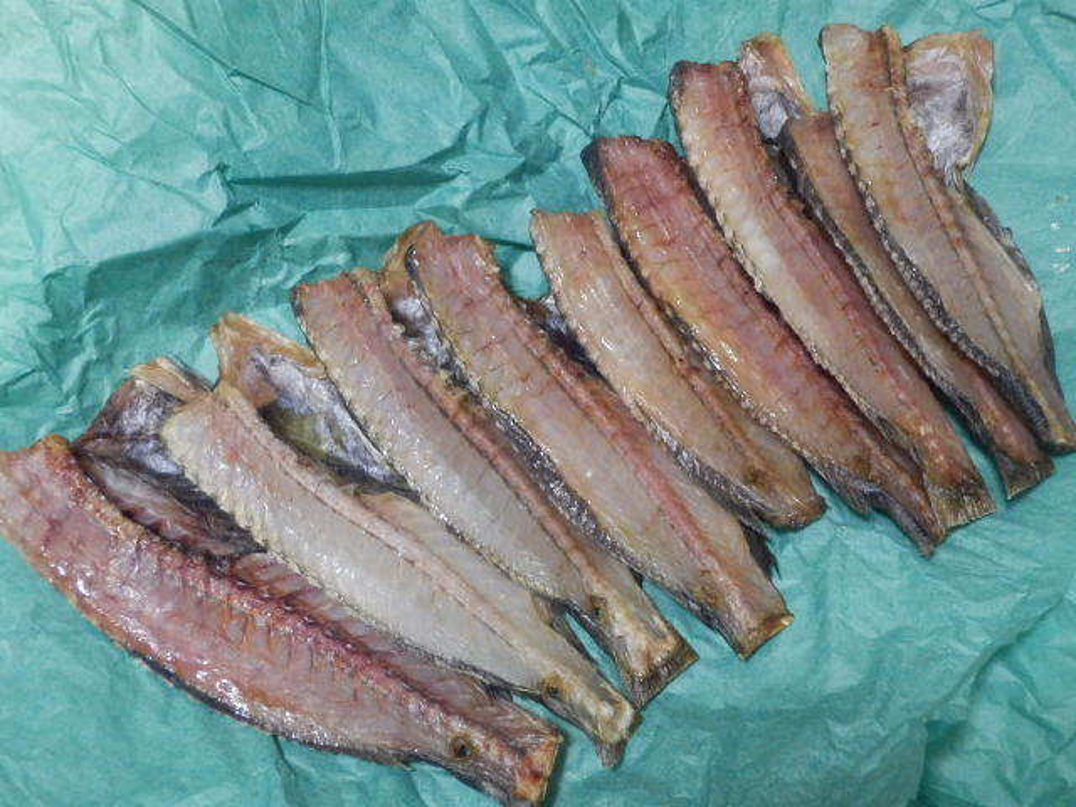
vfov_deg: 28.6
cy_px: 404
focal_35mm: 51
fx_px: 1585
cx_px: 538
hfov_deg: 37.5
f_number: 4.4
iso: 800
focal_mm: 9.1
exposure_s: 1/8
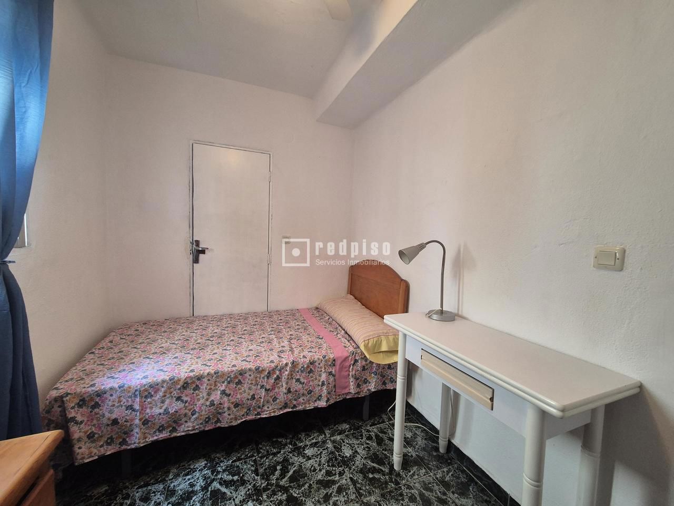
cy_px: 253
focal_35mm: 13
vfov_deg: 89.9
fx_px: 253
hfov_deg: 106.2
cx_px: 337
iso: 320
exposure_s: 1/50
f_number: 2.2
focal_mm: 2.2
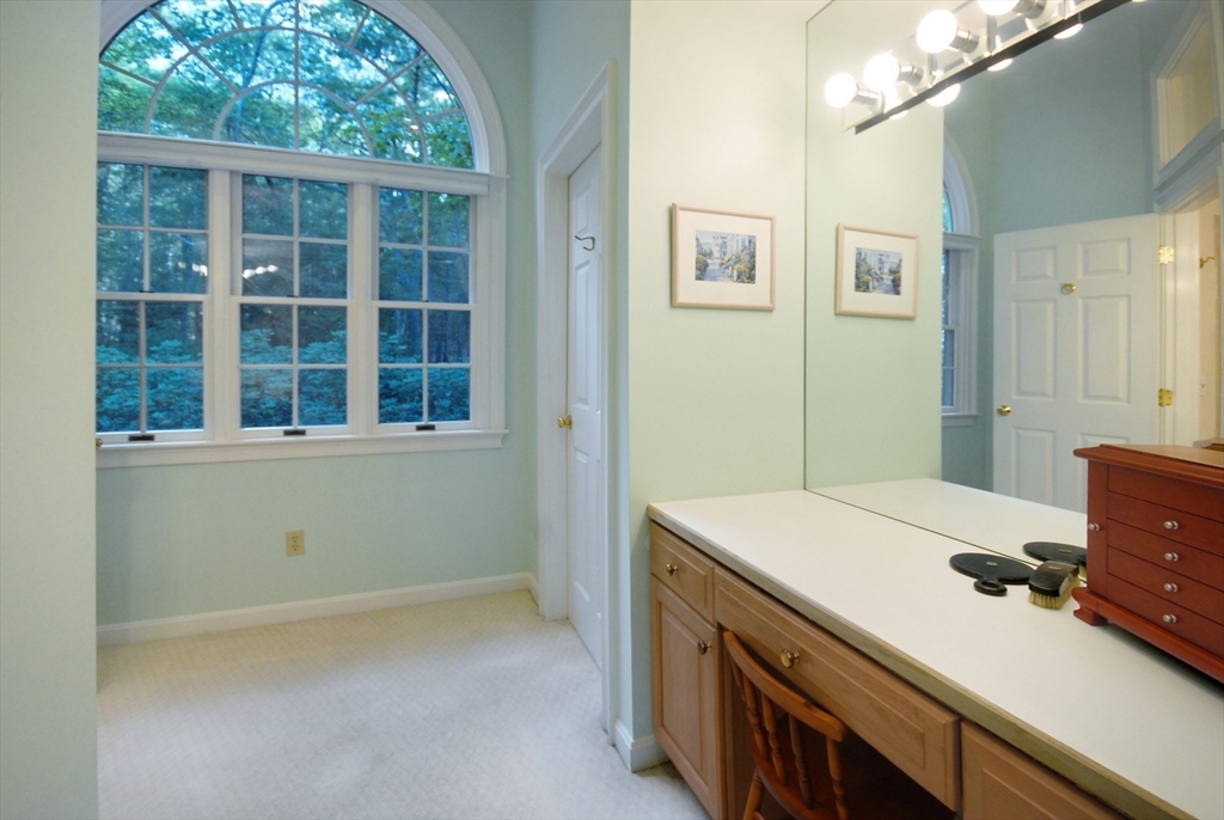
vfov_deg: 77.5
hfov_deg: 100.3
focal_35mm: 15
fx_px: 511
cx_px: 612
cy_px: 410
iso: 400
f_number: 6.3
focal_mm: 10
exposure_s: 1/25
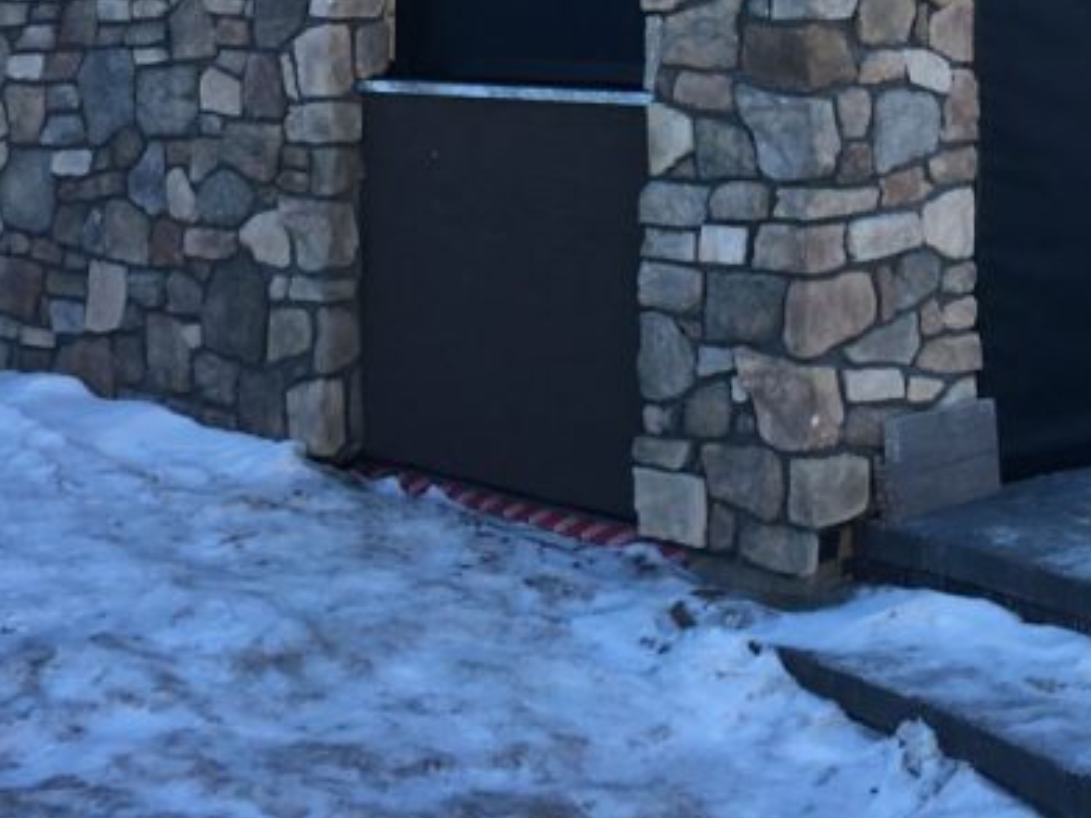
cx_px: 829
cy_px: -284
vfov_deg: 17.2
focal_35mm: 80
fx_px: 2521
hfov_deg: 24.1
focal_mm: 4.15
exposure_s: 1/351
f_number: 2.2
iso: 25
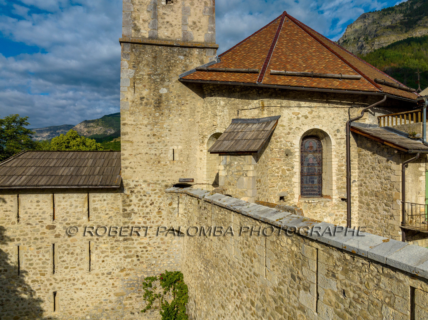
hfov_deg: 71.6
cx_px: 214
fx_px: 297
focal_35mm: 24
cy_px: 160
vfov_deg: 56.8
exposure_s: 1/640
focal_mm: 12.3
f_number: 9
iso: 200
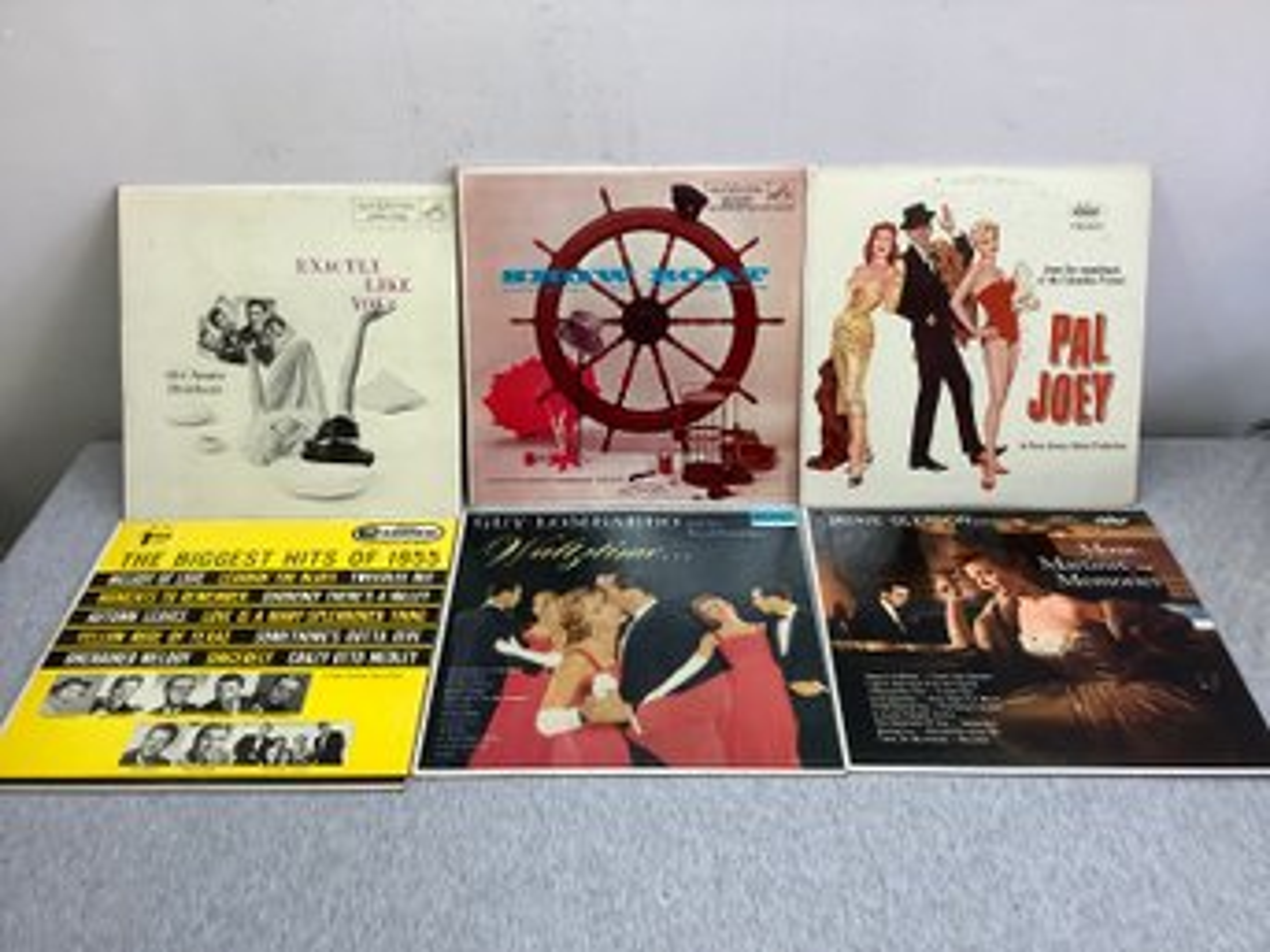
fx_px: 1137
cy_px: 476
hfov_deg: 58.4
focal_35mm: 31
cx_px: 635
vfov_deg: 45.4
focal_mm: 3.3
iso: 64
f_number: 2.4
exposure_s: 1/60
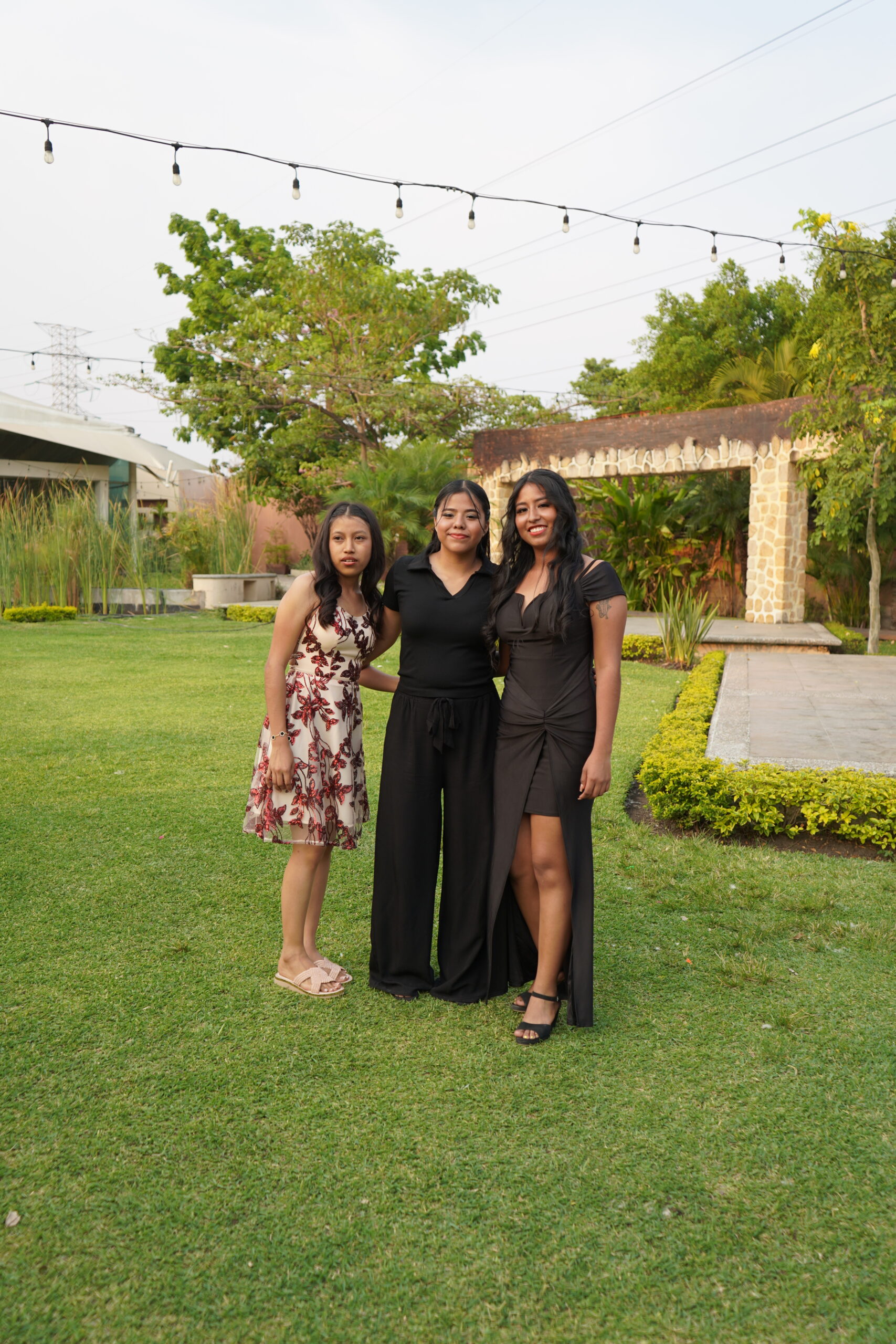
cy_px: 672
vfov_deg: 61.9
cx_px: 448
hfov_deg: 43.6
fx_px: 1120
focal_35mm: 30
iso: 125
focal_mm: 30
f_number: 4
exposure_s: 1/160
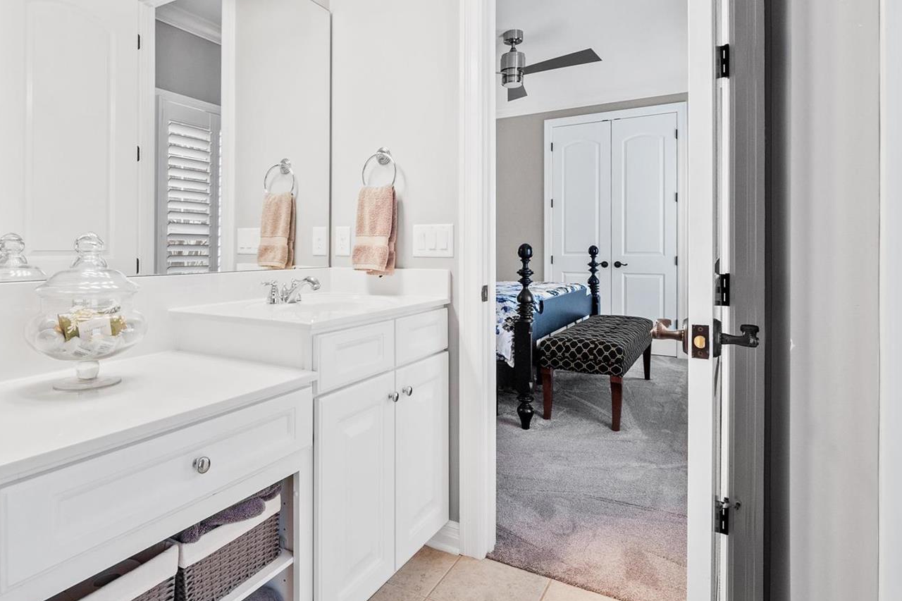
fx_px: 501
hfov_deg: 83.3
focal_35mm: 20
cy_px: 252
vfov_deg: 61.6
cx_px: 375
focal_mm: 8
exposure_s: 1/5
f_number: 6.3
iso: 400
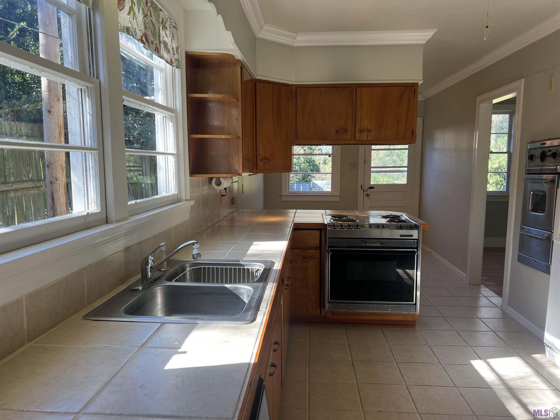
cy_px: 210
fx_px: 421
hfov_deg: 67.3
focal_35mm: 26
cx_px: 280
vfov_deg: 53.1
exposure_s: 1/165
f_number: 1.5
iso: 50
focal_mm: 5.7
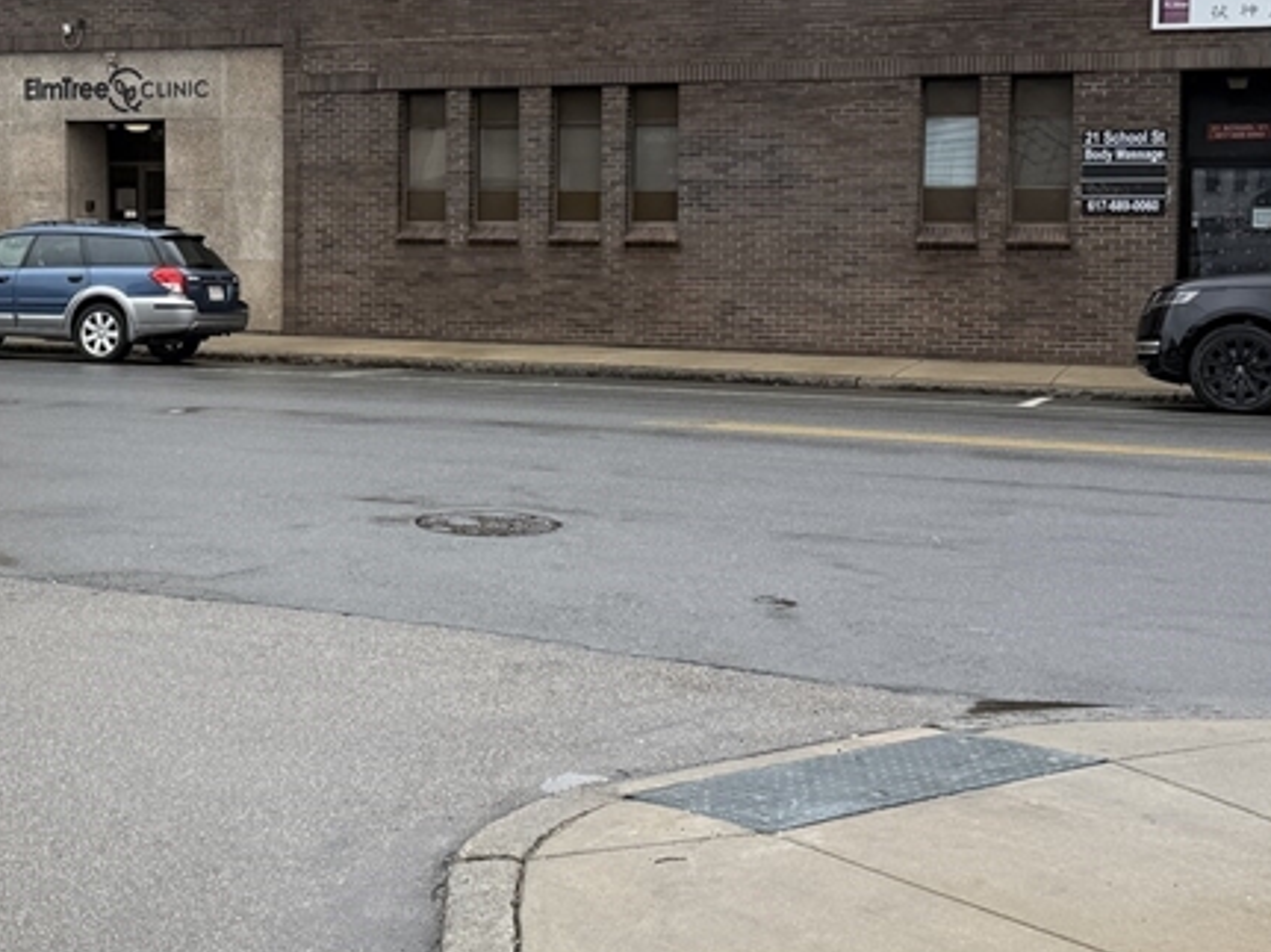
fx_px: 2092
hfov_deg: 33.2
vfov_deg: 25.5
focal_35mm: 57
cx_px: 324
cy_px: 307
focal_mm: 6.76
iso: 80
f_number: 1.78
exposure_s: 1/1553
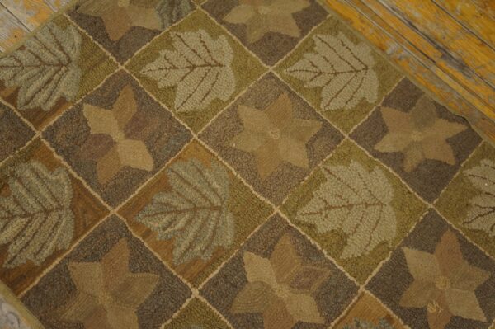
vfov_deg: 38.3
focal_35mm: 34
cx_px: 248
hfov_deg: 55.1
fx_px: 474
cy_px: 164
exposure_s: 1/60
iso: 1250
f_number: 4
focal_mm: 23
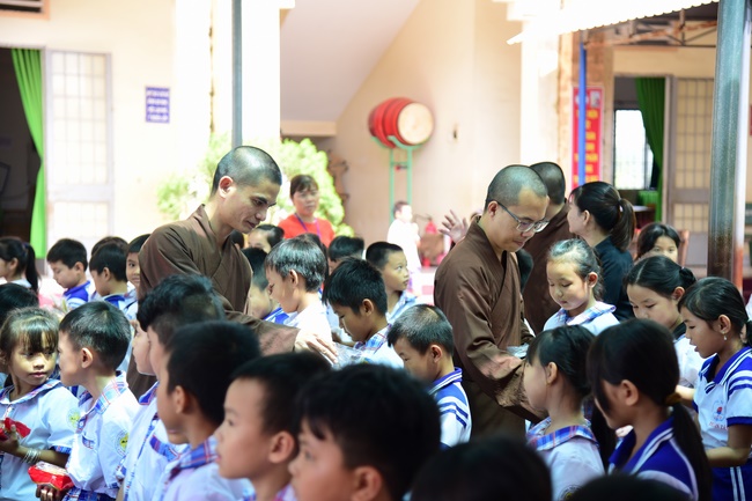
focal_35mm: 75
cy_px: 250
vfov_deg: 18.2
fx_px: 1566
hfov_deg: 27.0
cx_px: 376
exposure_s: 1/200
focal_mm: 75
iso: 320
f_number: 4
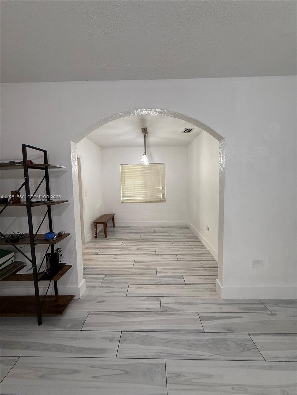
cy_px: 198
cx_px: 148
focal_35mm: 14
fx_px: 160
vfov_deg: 102.1
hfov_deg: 85.7
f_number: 2.2
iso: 200
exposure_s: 1/120
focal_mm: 2.22
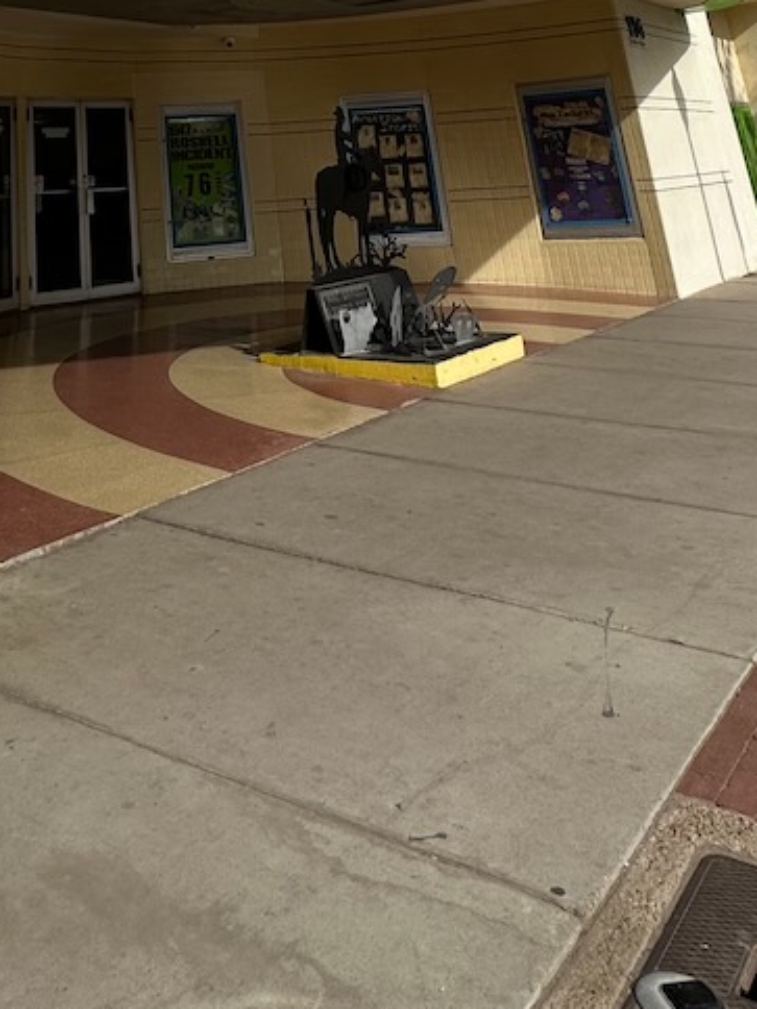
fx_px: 1079
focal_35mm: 37
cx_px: 138
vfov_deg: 36.1
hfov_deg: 37.1
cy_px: -261
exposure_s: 1/2506
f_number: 2.2
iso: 50
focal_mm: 2.22
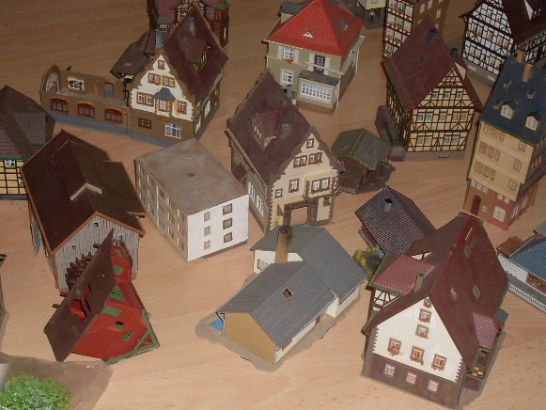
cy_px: 239
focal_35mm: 67
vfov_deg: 21.9
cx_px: 287
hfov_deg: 29.0
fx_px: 1057
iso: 100
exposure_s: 1/45
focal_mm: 6.3
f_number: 2.8
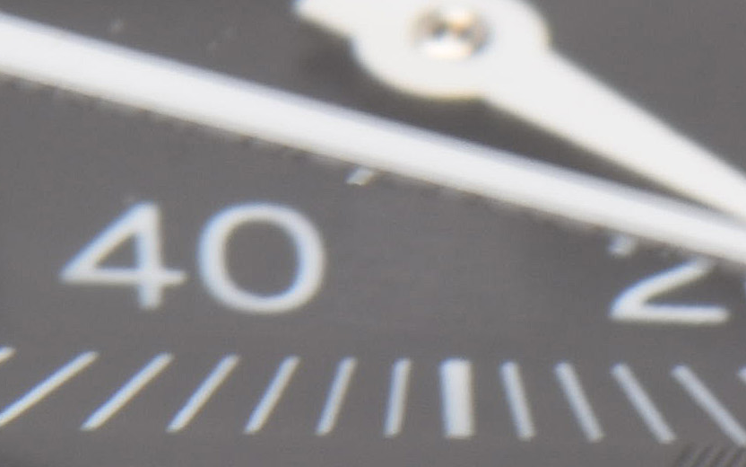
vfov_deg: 1.4
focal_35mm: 914
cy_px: -312
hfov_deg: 2.3
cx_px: 470
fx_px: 18574
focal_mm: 85
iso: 100
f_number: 22
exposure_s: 1/100
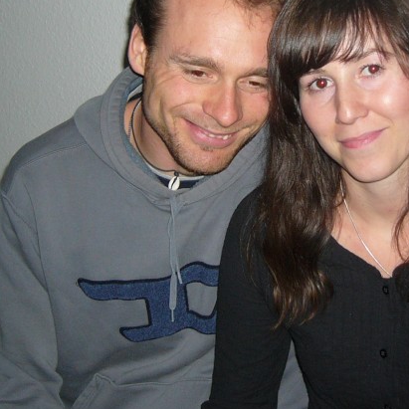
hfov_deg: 22.4
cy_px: 111
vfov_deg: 22.3
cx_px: 254
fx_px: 1029
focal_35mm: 77
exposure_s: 1/60
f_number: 2.8
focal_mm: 5.8
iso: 100
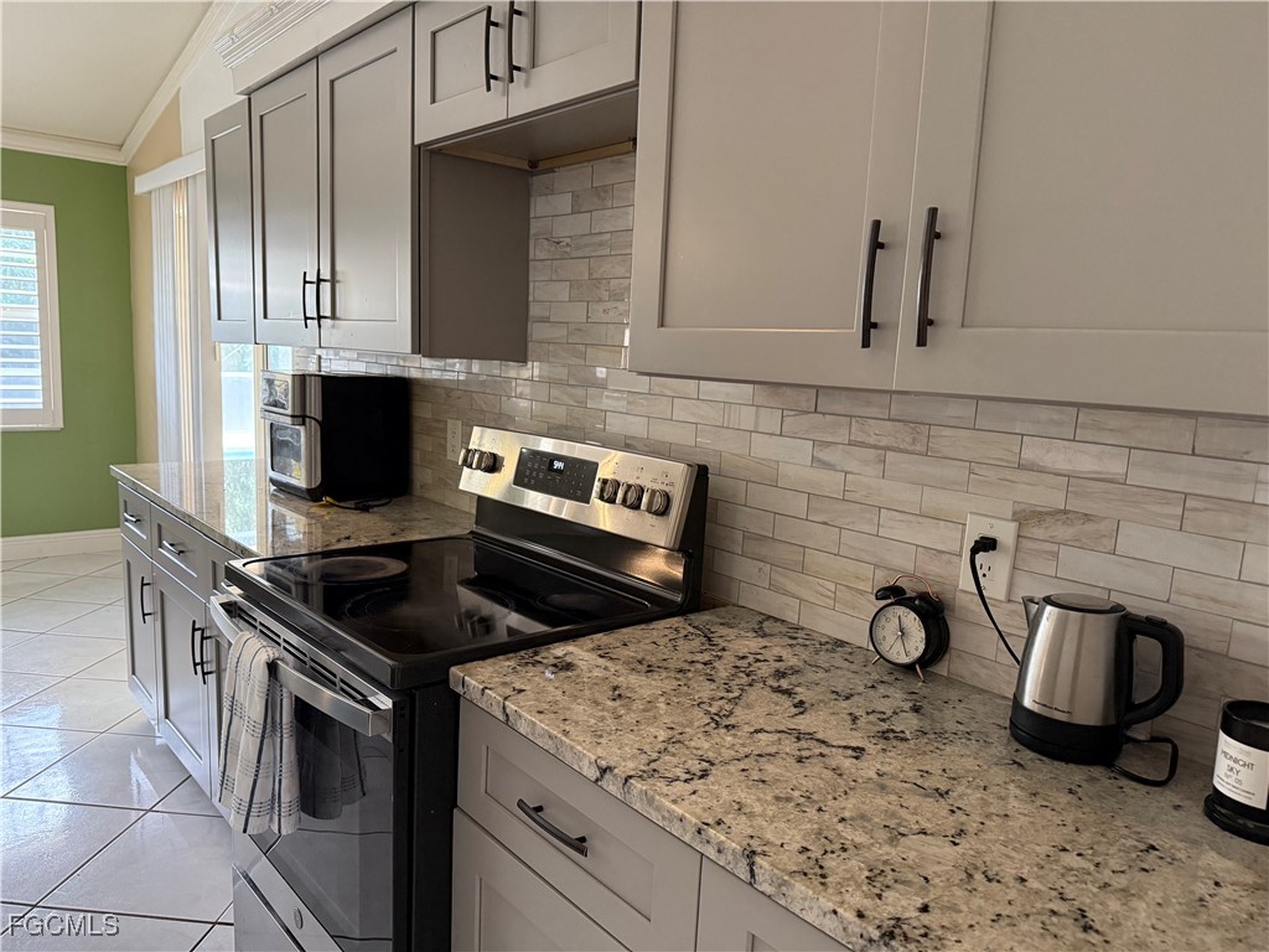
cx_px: 634
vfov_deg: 56.8
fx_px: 880
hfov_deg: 71.6
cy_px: 476
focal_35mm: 24
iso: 500
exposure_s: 1/60
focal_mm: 6.76
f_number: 1.78
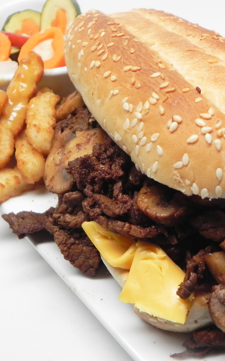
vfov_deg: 47.2
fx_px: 412
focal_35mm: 42
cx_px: 149
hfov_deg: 30.3
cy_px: 177
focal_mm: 5.2
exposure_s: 1/40.4
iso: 160
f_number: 2.8
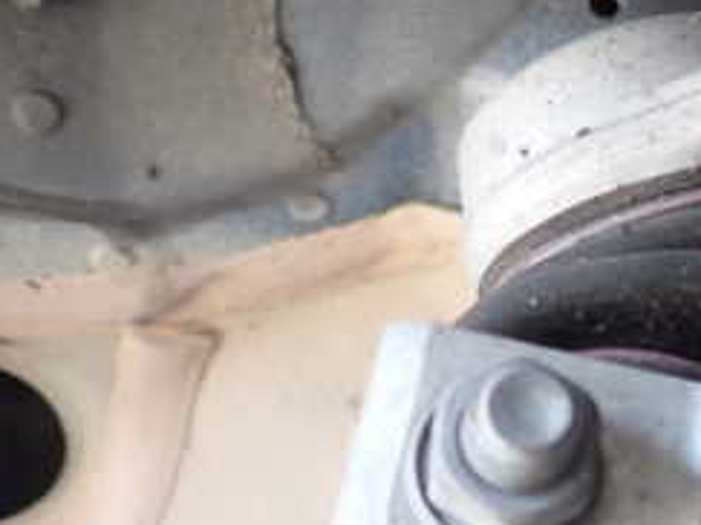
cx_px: 767
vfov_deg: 19.8
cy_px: 361
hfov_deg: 24.6
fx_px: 1498
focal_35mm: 74
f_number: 2.3
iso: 160
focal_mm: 5.4
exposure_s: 1/60
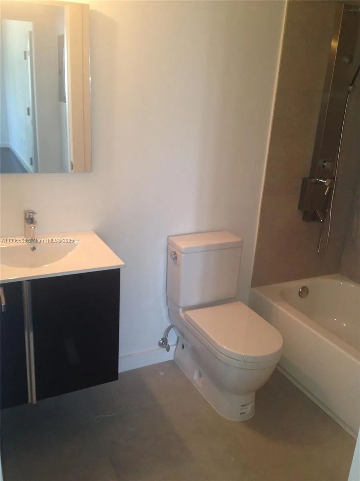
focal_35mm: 33
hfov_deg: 42.9
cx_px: 180
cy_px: 240
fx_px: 458
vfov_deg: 55.4
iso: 100
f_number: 2.4
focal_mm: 4.12
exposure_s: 1/20
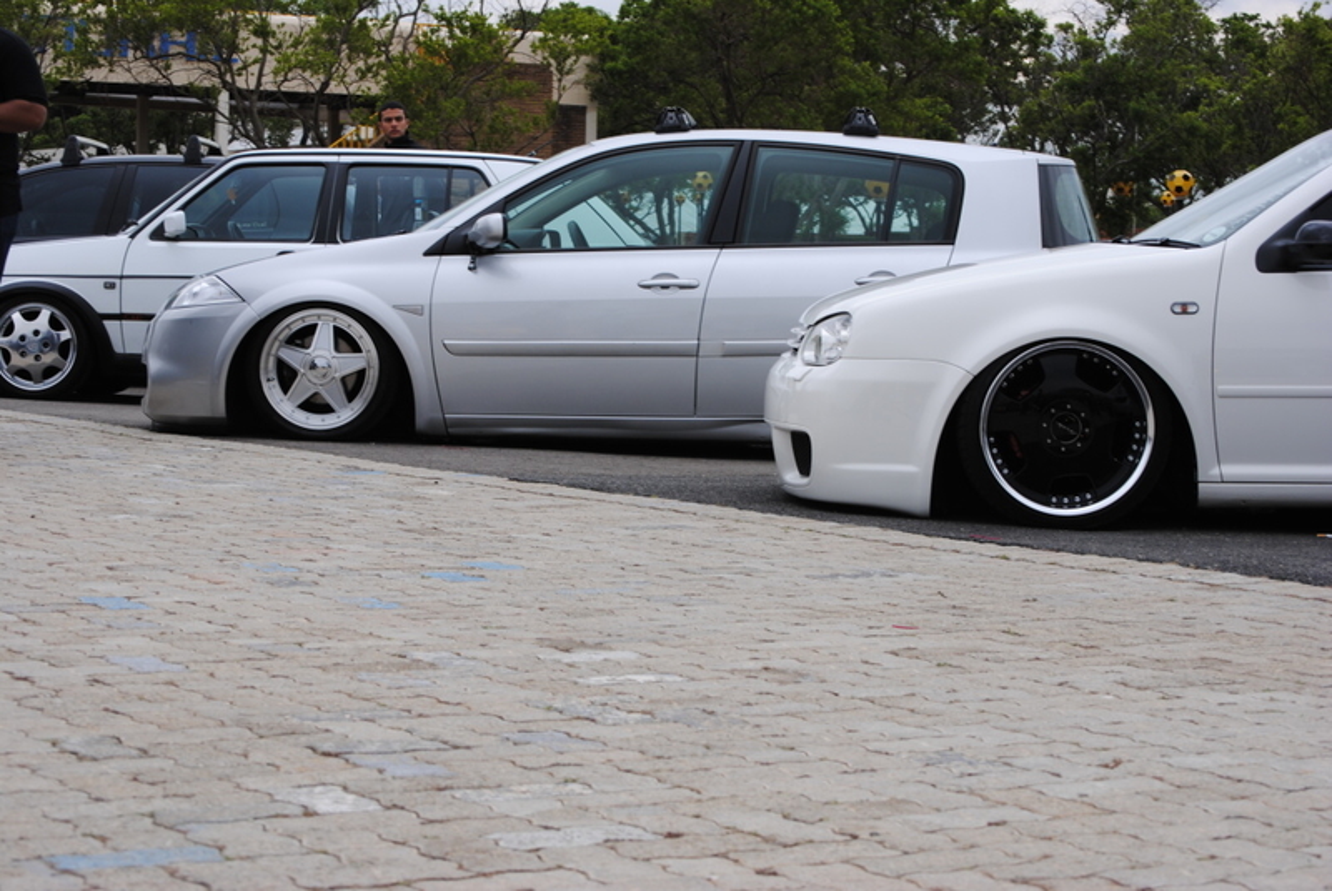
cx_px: 666
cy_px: 446
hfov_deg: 24.6
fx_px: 3055
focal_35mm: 82
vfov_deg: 16.6
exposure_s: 1/80
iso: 100
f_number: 8
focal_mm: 55
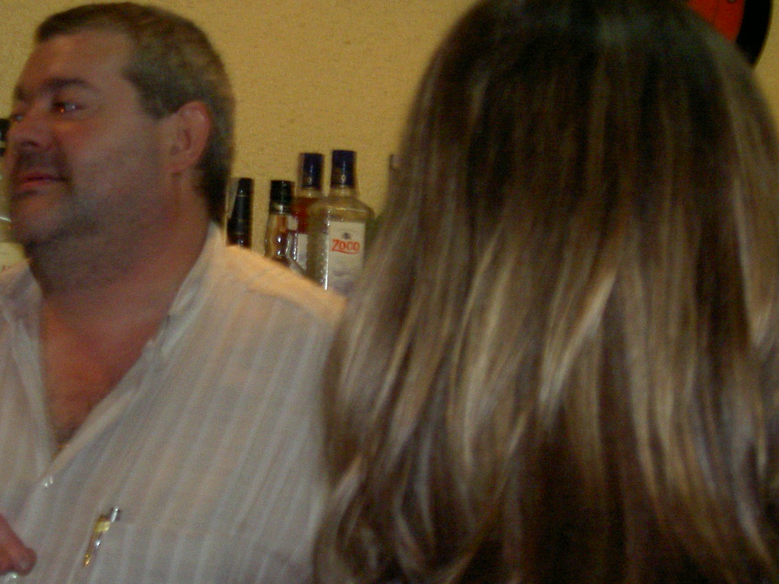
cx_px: 286
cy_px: 355
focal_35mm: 98
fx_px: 2205
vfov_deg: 15.1
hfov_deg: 20.0
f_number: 3.7
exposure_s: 1/73
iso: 100
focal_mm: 14.2
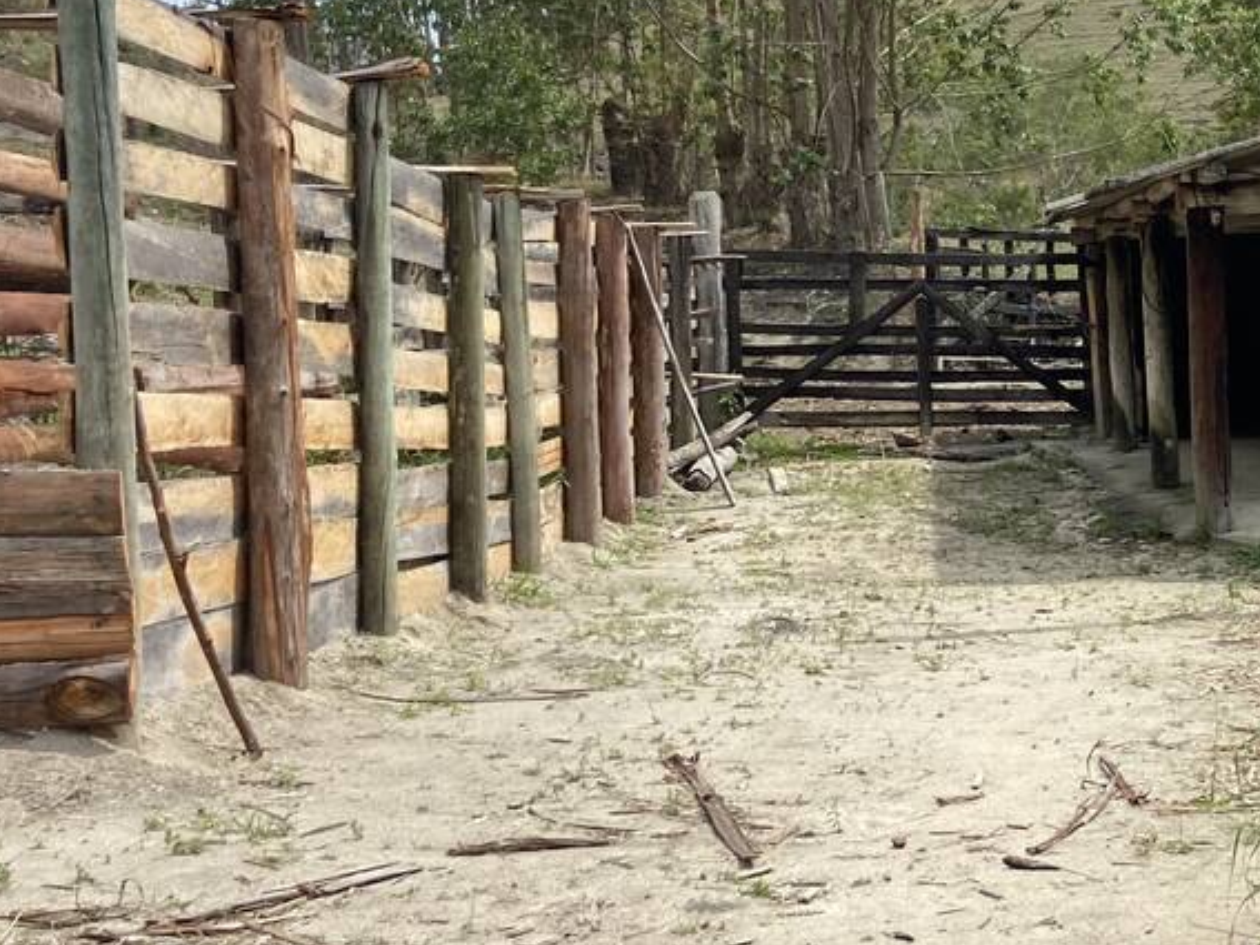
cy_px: 391
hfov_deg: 28.0
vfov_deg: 22.2
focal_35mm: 66
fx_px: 2402
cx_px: 1196
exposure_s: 1/1927
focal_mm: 4.25
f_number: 1.8
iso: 32
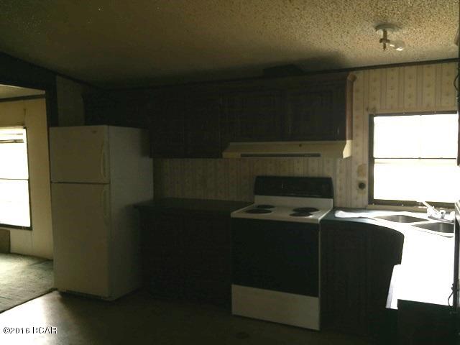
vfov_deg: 48.2
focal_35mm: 29
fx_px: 385
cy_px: 172
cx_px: 230
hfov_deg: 61.7
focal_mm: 4.15
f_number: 2.2
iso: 32
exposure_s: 1/51
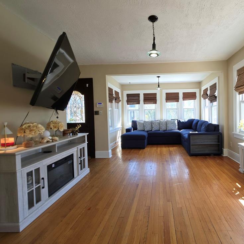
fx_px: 128
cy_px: 121
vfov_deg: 87.4
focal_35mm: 16
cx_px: 154
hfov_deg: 85.5
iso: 20
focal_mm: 2.2
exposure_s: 1/194
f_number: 1.9
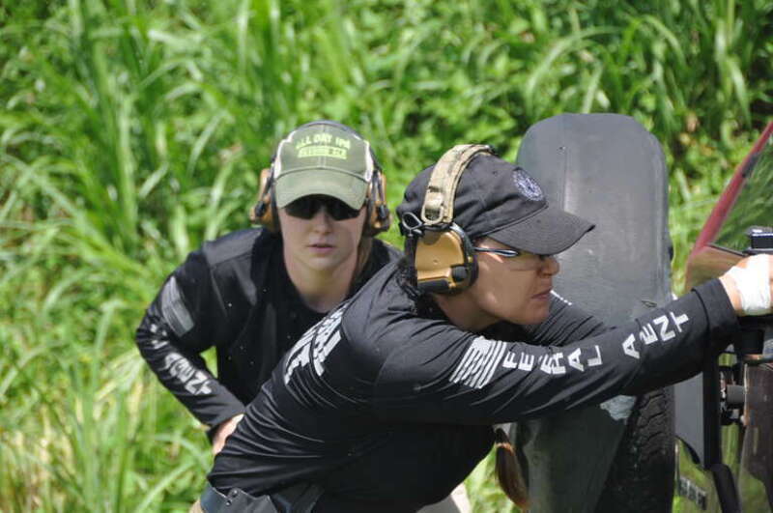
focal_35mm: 255
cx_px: 386
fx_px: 5468
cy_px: 256
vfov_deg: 5.4
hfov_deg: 8.1
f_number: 5.6
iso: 450
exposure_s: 1/1000
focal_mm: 170
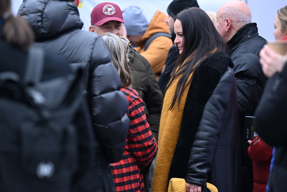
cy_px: 96
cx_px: 144
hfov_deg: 10.3
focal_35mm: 200
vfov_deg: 6.9
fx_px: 1594
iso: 1000
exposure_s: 1/400
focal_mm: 200
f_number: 4.5
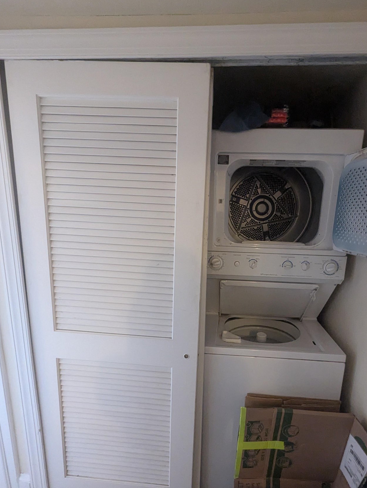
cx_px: 212
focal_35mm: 18
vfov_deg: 87.3
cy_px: 274
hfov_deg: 71.3
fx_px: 254
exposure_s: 1/24
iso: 1084
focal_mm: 1.95
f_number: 2.2
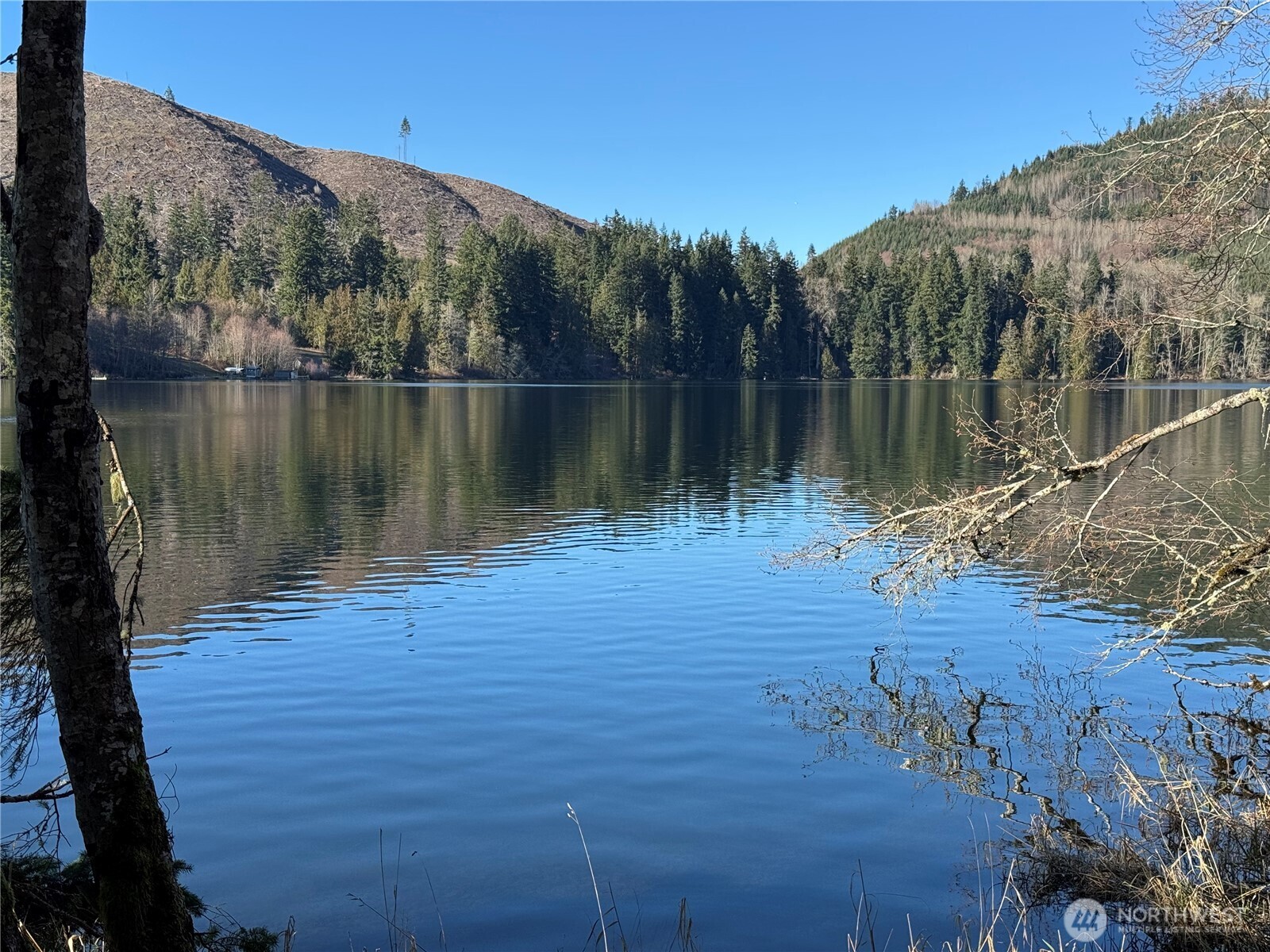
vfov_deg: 30.3
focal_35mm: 48
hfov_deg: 39.7
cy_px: 476
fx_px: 1761
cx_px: 635
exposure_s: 1/1984
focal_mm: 6.76
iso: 64
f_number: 1.78
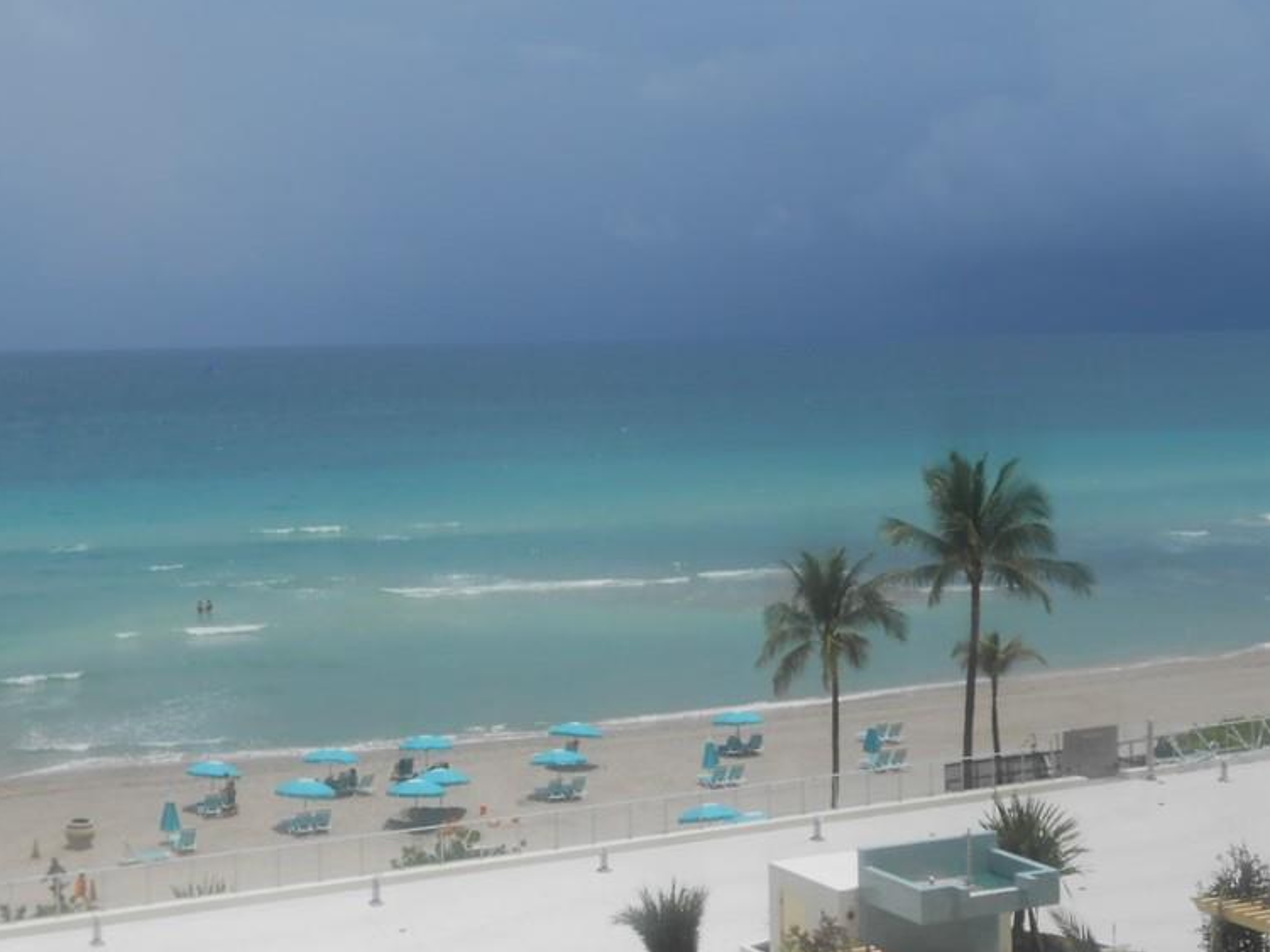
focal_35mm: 60
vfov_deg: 24.4
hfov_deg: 32.0
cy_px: 397
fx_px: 2201
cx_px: 453
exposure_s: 1/1250
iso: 80
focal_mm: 7.8
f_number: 4.5
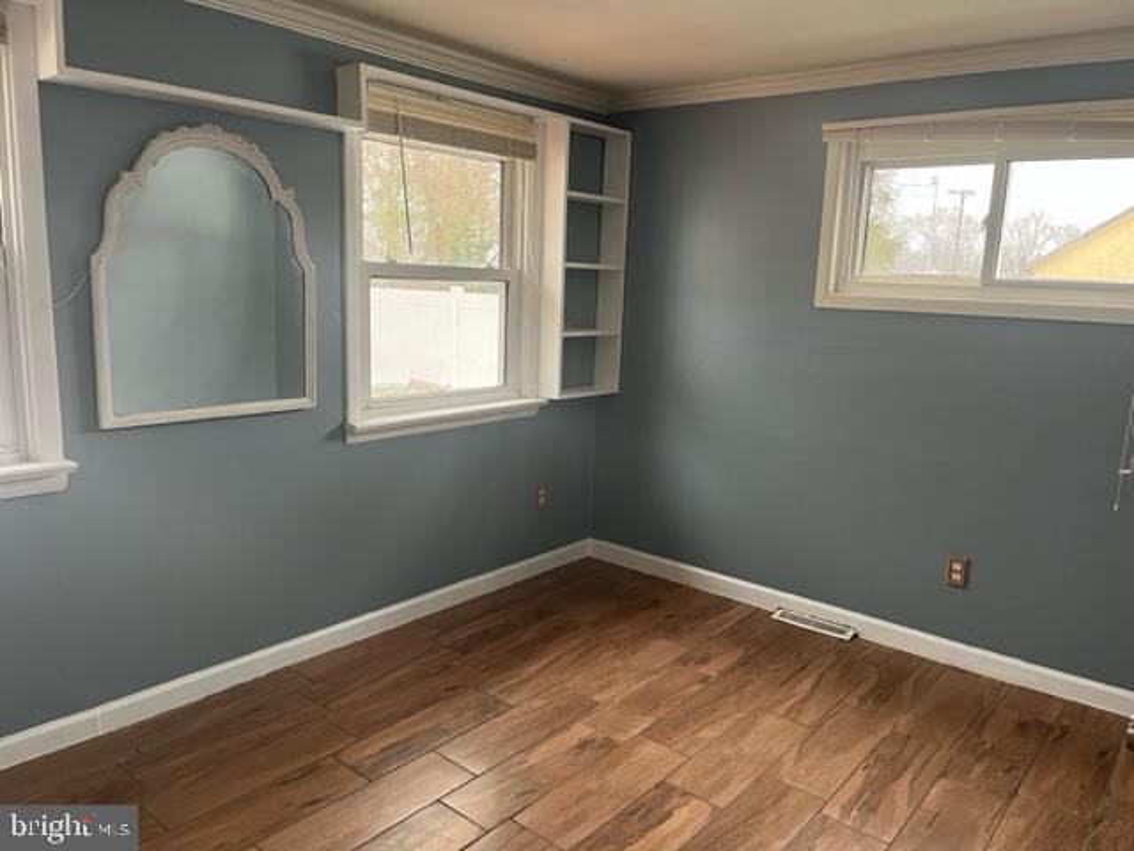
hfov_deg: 67.3
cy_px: 426
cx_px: 567
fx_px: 852
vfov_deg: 53.1
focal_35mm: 26
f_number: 1.6
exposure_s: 1/60
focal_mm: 5.1
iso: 100
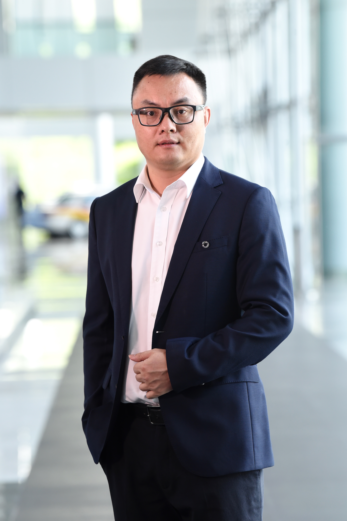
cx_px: 174
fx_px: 2891
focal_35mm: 200
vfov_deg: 10.3
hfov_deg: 6.9
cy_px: 260
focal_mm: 200
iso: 1600
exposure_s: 1/160
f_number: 5.6
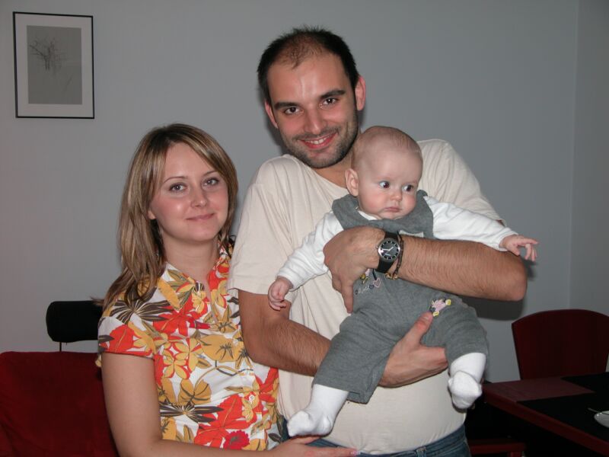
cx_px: 304
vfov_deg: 23.7
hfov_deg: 31.2
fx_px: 1091
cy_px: 228
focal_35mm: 62
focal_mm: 15.7
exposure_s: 1/60.3
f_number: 3.2
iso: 100
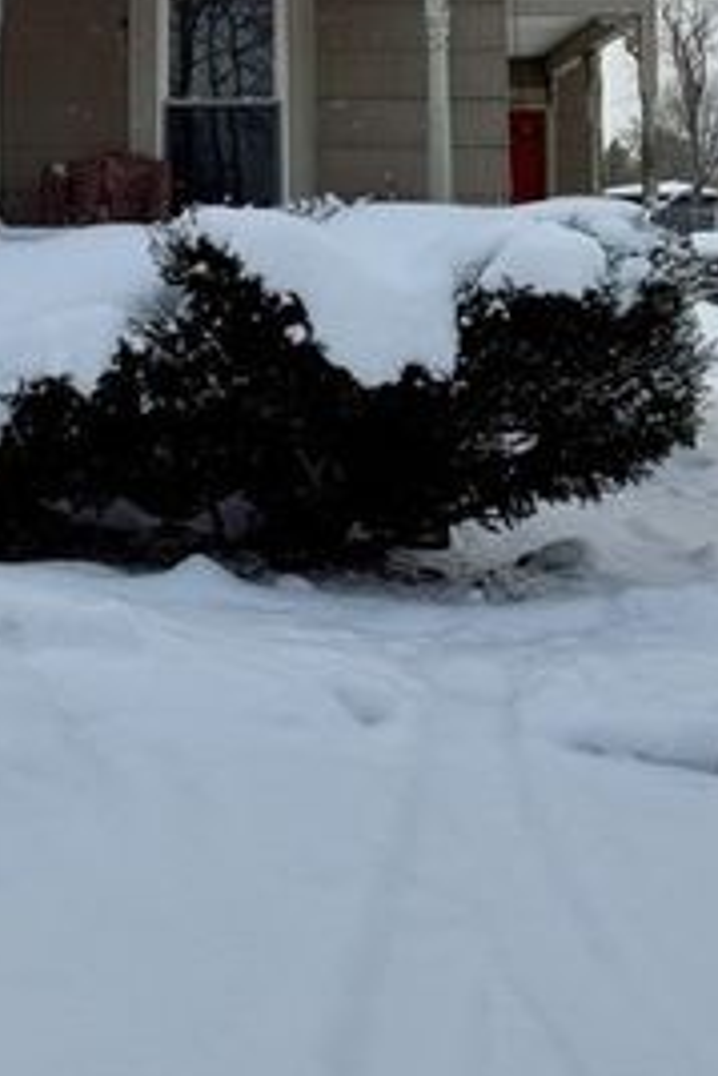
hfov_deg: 21.2
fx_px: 1852
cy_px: 86
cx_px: 8
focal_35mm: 62
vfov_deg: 30.8
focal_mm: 6.76
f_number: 1.78
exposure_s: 1/4673
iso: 80
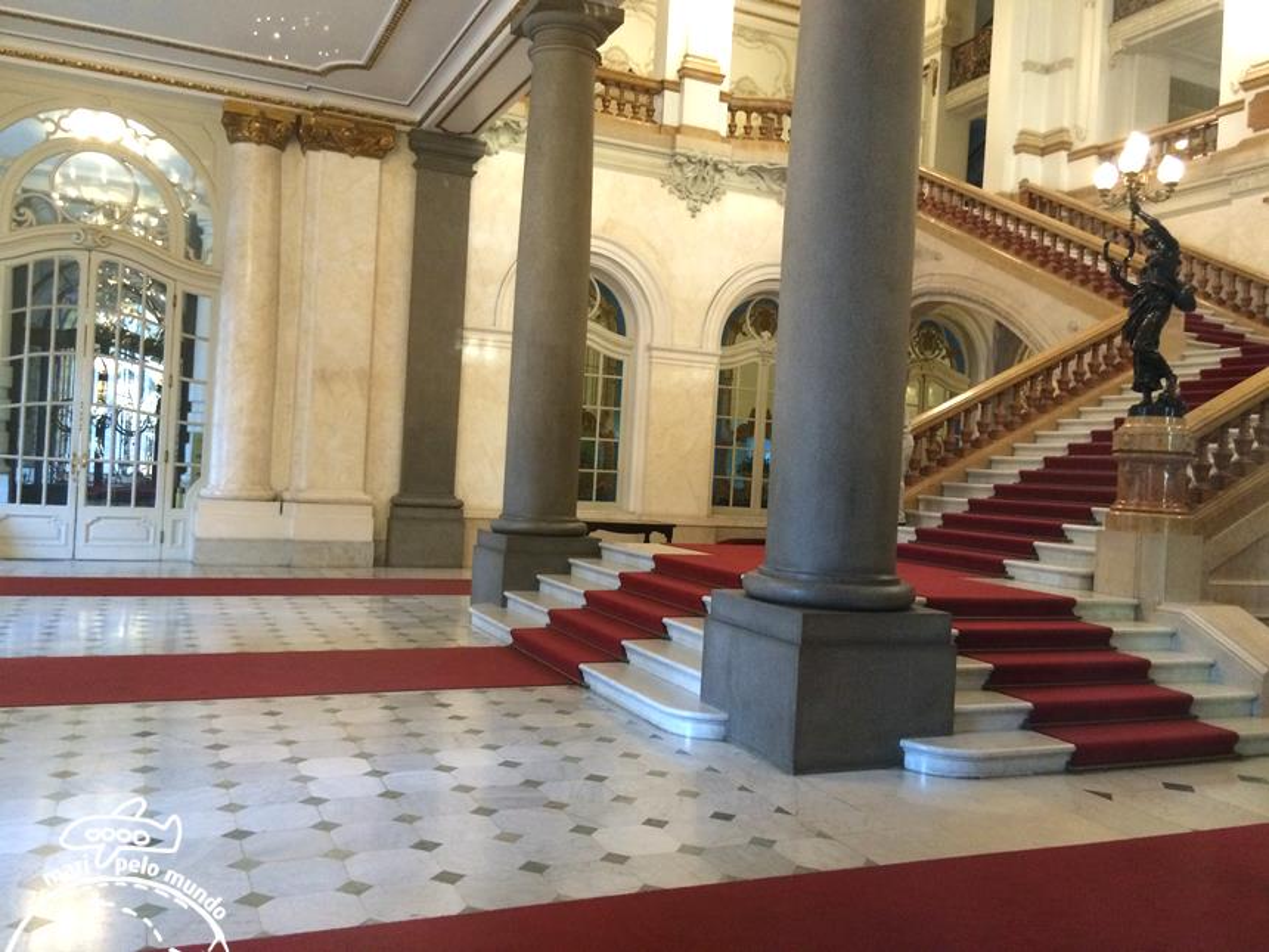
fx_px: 1063
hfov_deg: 61.7
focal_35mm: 29
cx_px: 634
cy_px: 476
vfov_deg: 48.2
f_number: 2.2
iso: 250
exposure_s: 1/20
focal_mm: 4.15
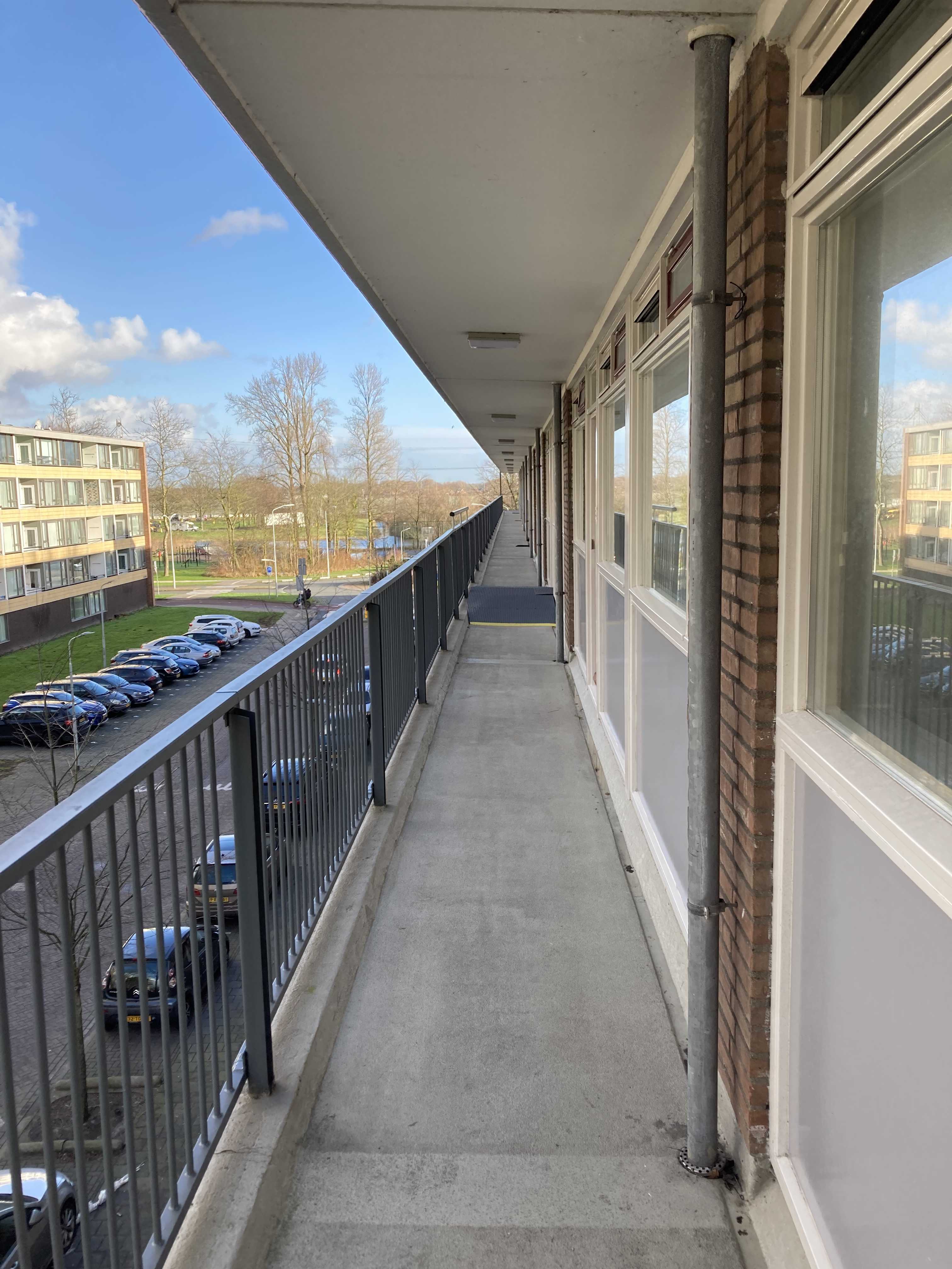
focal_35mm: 28
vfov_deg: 63.4
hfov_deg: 49.7
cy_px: 634
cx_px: 476
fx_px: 1027
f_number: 1.8
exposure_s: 1/335
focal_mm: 3.99
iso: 20
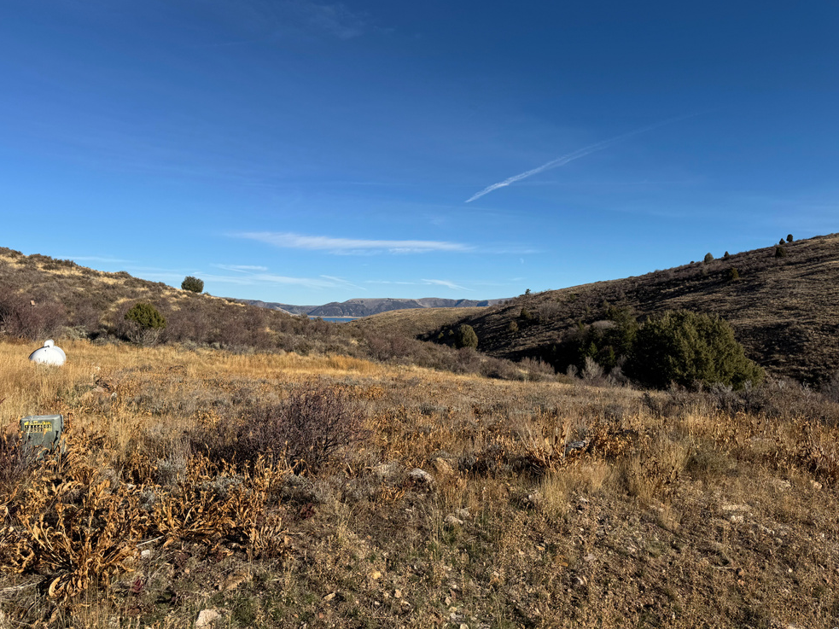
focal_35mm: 25
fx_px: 606
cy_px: 312
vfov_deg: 54.9
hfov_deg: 69.4
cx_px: 406
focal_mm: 6.76
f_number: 1.78
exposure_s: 1/5348
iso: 80
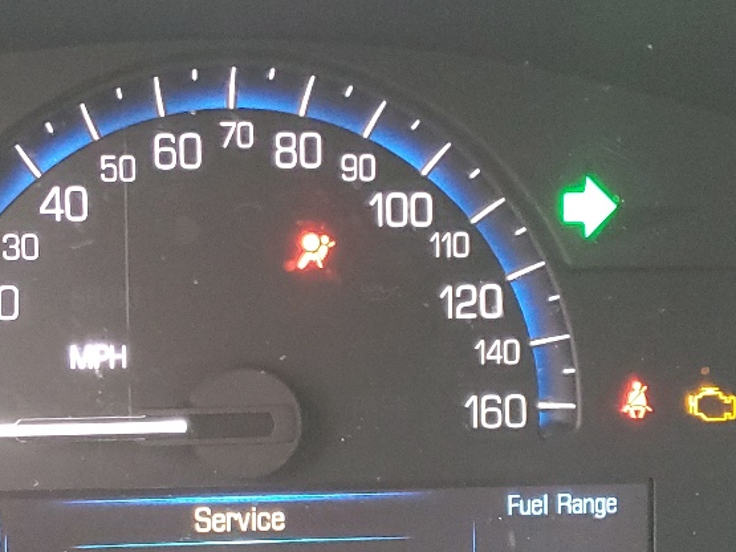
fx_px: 1594
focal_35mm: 75
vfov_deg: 19.5
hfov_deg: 25.8
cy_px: 423
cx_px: 221
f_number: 1.5
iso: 393
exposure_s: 1/60.2
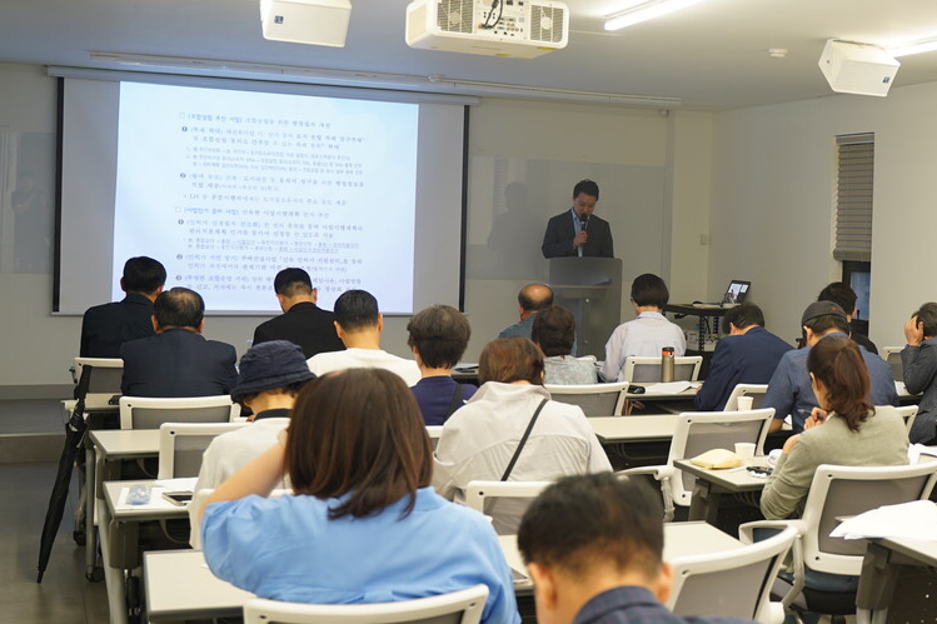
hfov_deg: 36.1
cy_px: 276
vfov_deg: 25.5
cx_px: 766
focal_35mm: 53
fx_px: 1379
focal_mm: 31
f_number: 3.2
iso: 160
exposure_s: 1/40
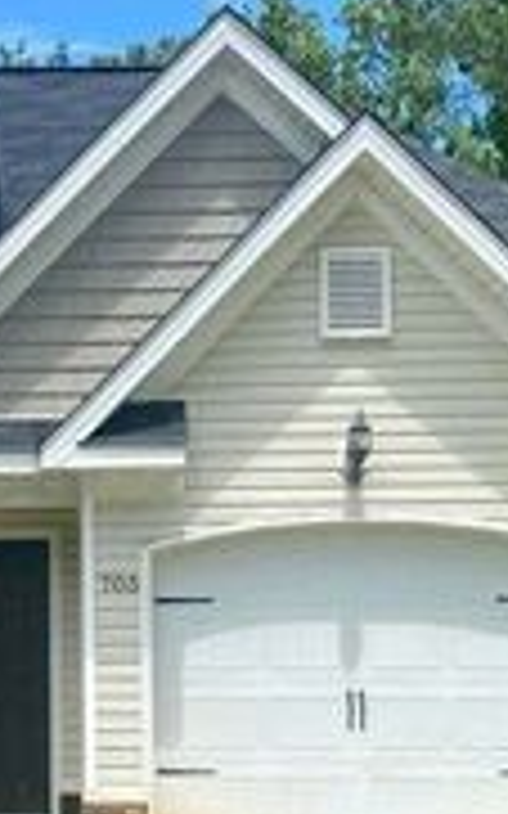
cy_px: 609
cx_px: 13
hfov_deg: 16.8
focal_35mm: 76
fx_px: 1685
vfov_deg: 26.8
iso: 32
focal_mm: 4.25
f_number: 1.8
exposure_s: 1/2105
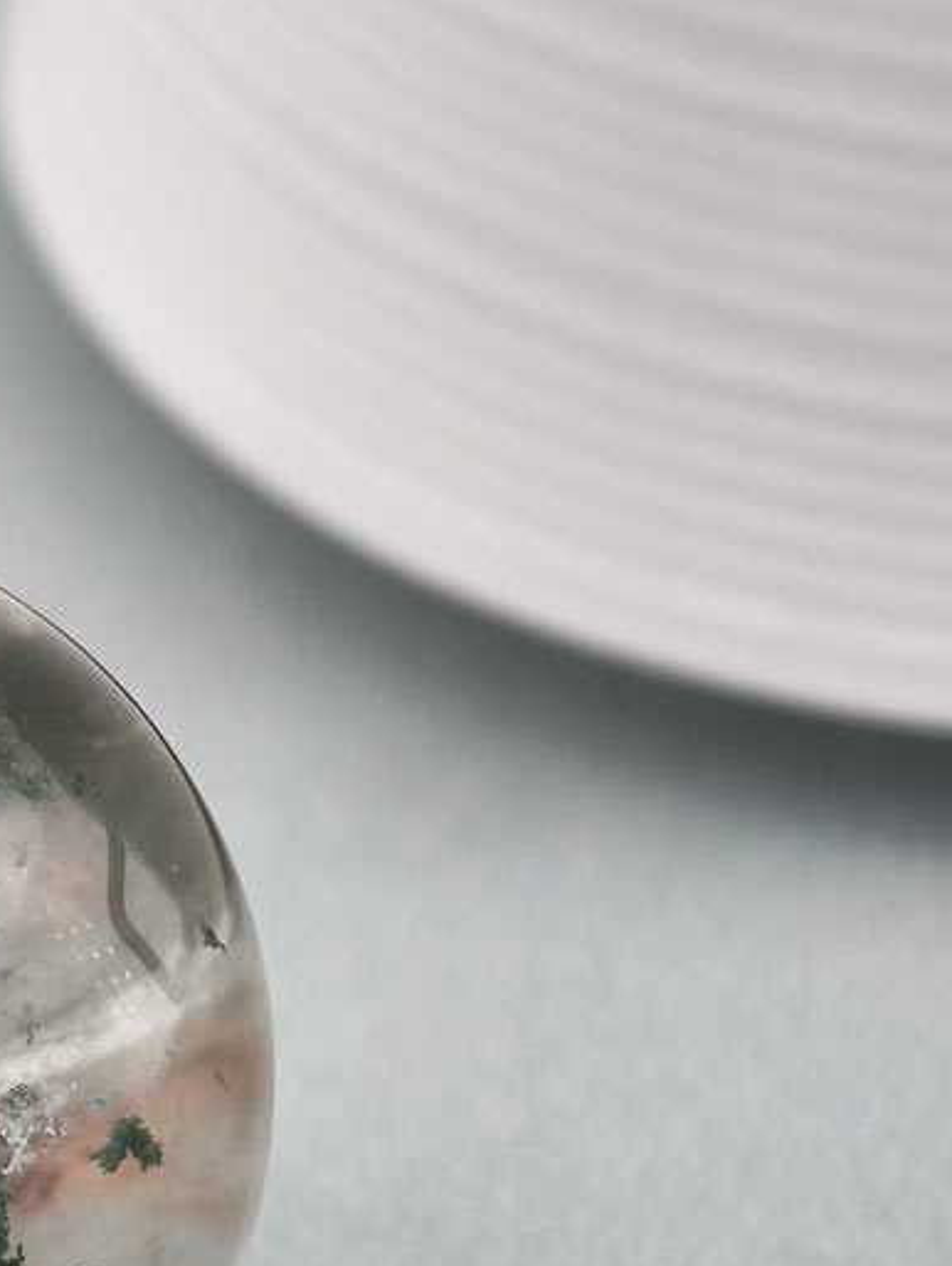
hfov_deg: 7.7
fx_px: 6989
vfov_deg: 10.3
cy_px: 744
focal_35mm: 191
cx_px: -67
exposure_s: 1/160
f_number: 2.67
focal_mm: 22.48
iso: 125
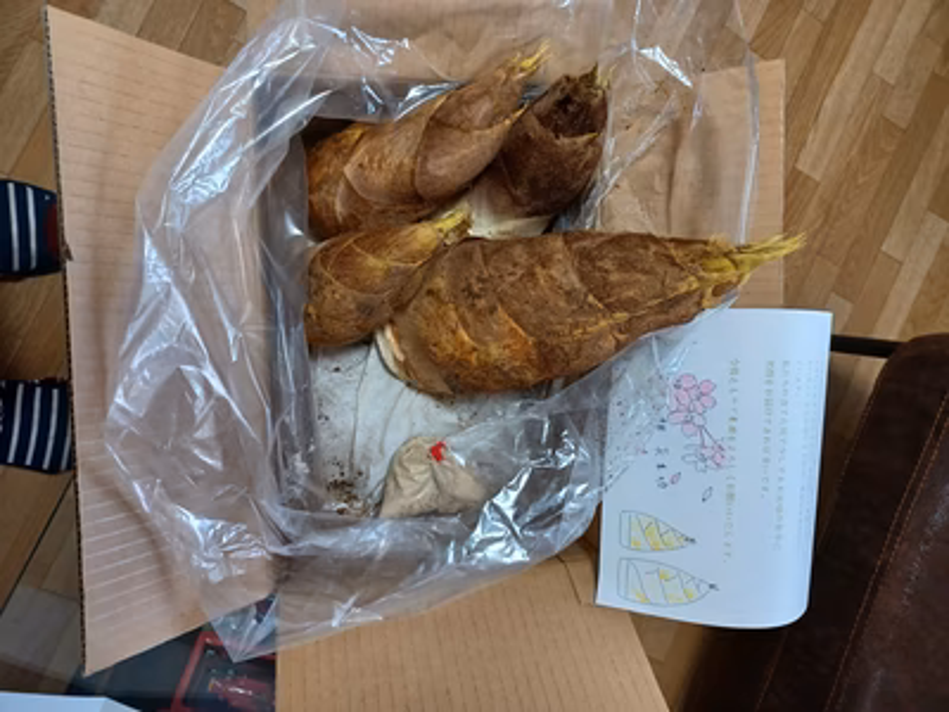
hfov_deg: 69.4
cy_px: 356
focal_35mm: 25
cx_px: 474
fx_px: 685
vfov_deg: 54.9
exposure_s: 1/39
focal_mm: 4.6
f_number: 1.8
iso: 320
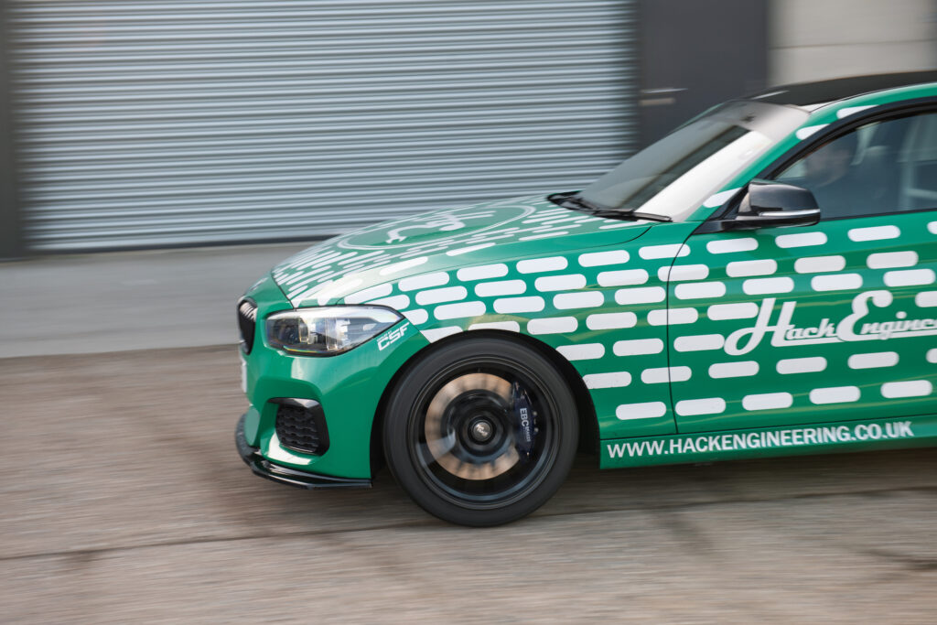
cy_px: 312
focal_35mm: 62
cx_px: 468
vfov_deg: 21.9
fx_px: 1614
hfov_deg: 32.4
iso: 200
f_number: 5.6
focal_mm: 62
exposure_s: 1/50
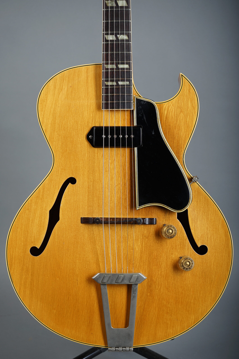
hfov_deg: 19.4
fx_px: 698
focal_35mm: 70
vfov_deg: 28.9
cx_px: 120
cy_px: 180
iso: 125
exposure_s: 1/160
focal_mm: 70
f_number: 8
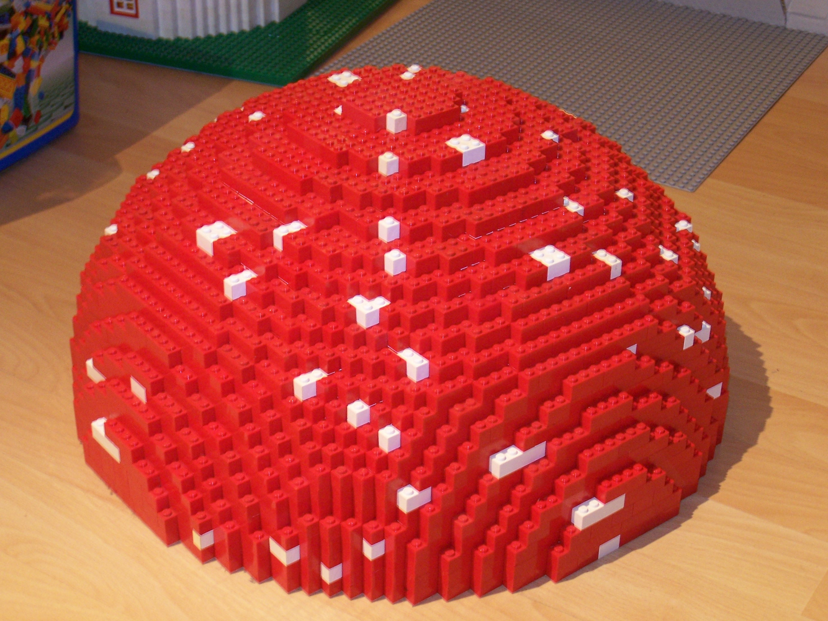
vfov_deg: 21.9
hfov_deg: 29.0
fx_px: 1603
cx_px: 414
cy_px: 310
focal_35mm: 67
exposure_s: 1/3
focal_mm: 11.1
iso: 140
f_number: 3.2
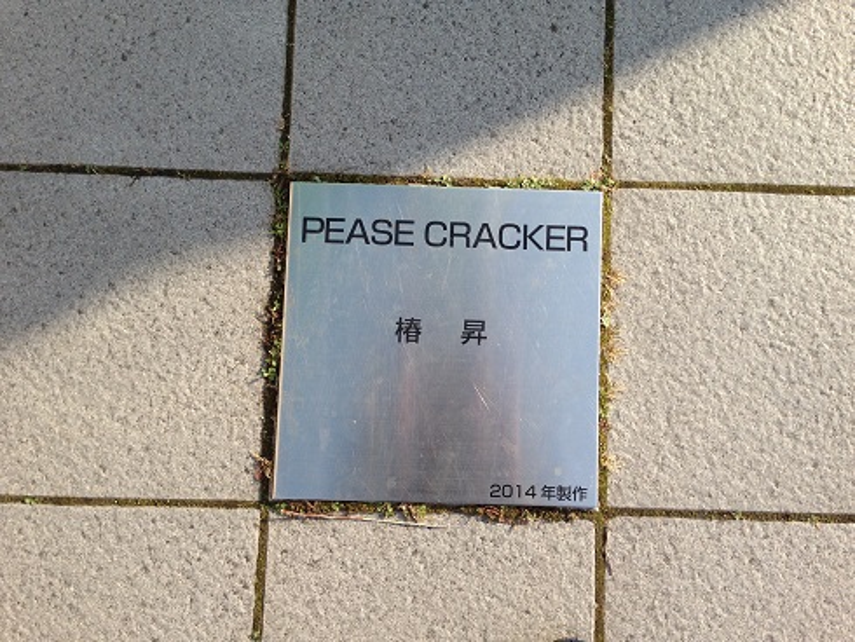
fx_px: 815
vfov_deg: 43.0
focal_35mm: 33
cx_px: 428
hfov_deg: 55.3
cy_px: 321
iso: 50
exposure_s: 1/609
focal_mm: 4.12
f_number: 2.4
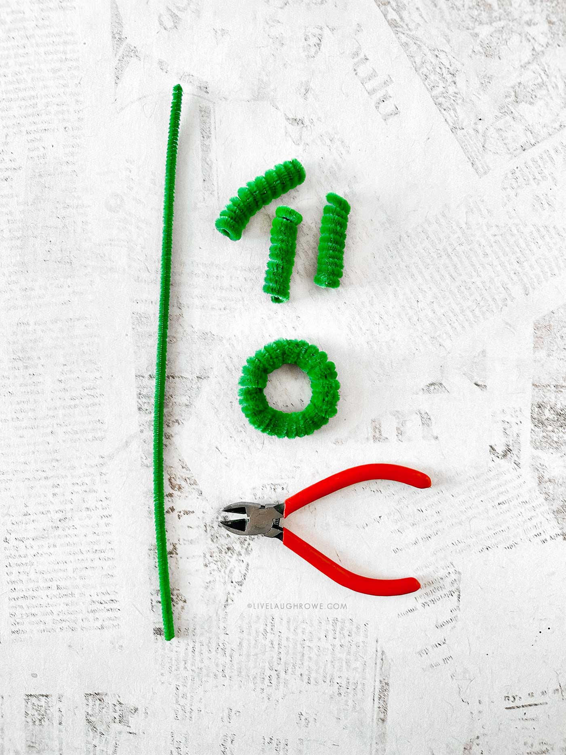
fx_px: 523
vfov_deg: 71.6
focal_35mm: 24
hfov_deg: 56.8
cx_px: 283
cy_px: 378
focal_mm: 6.86
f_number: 1.78
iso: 250
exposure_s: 1/98
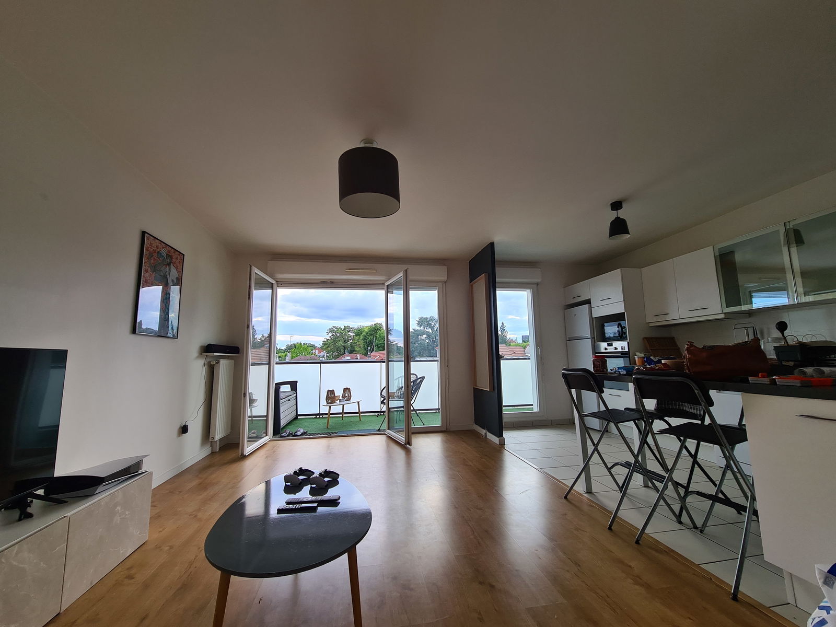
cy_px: 314
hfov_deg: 106.2
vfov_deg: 89.9
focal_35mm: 13
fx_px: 314
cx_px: 418
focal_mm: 2.2
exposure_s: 1/105
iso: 50
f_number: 2.2
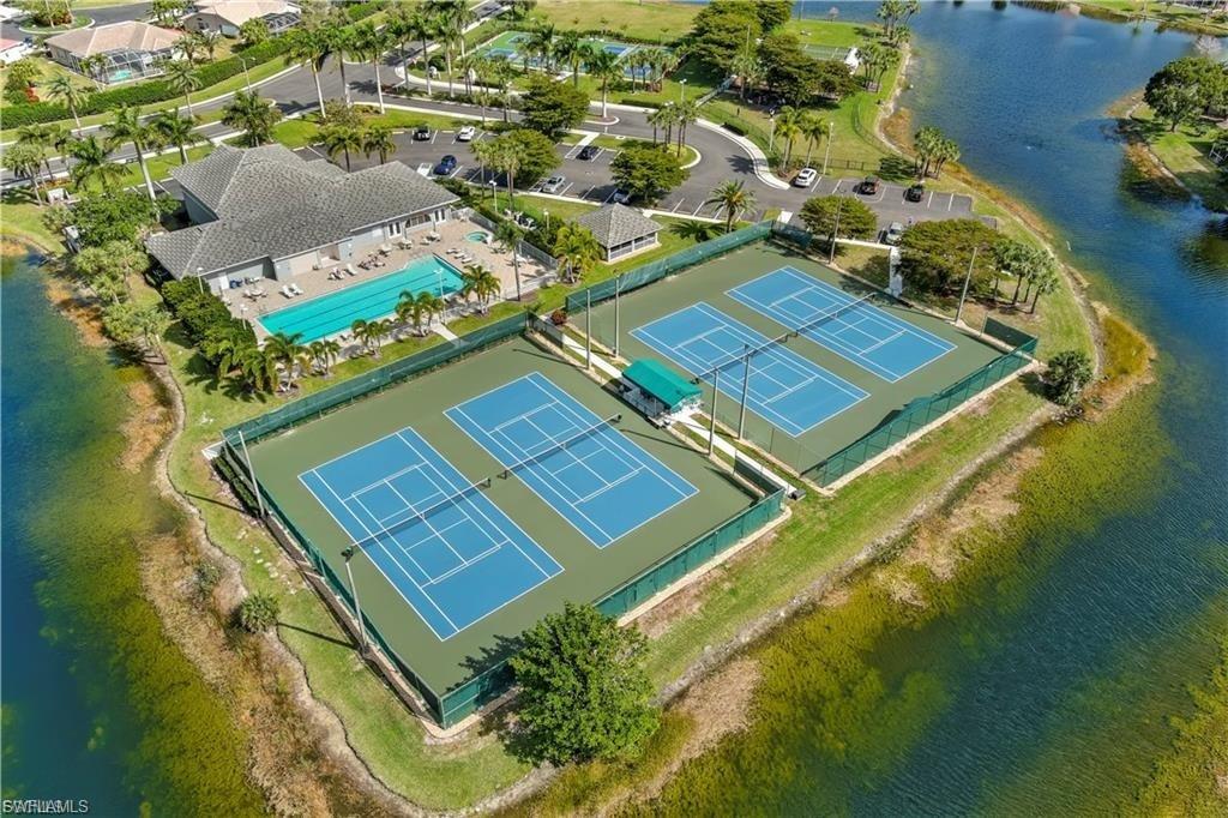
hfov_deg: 63.7
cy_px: 409
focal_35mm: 29
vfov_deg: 44.9
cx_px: 614
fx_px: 989
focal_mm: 10.57
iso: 100
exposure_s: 1/180
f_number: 6.3
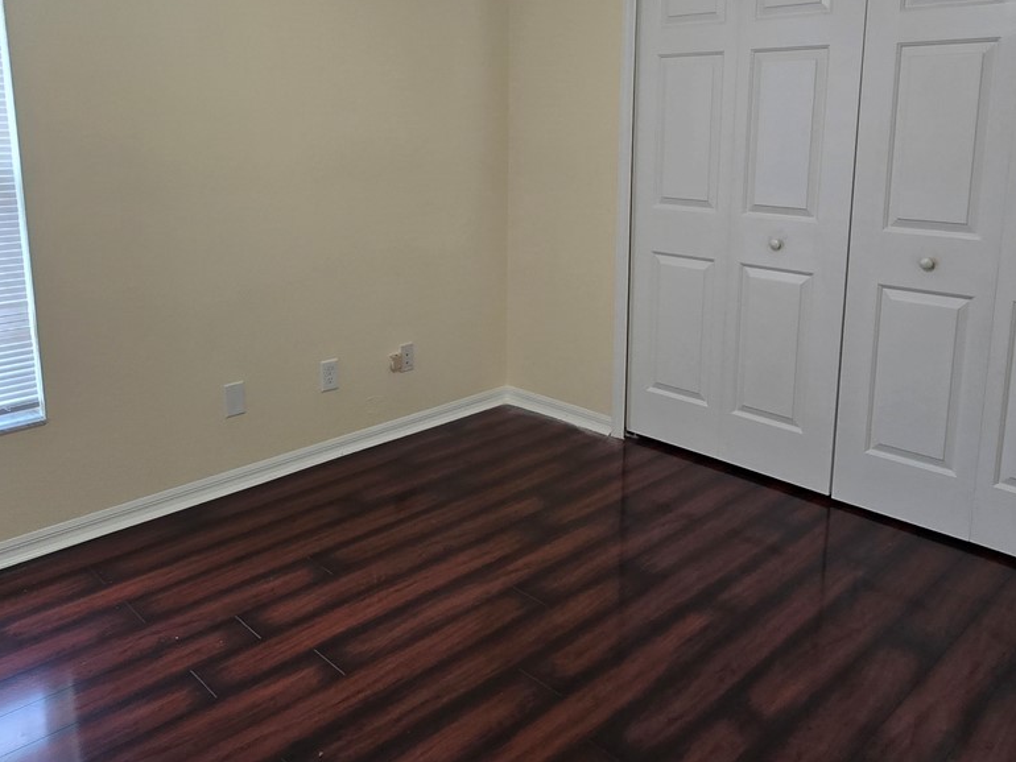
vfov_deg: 50.6
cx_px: 482
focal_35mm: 27
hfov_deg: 65.3
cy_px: 268
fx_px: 793
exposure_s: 1/60
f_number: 2.2
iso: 64
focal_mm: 2.2
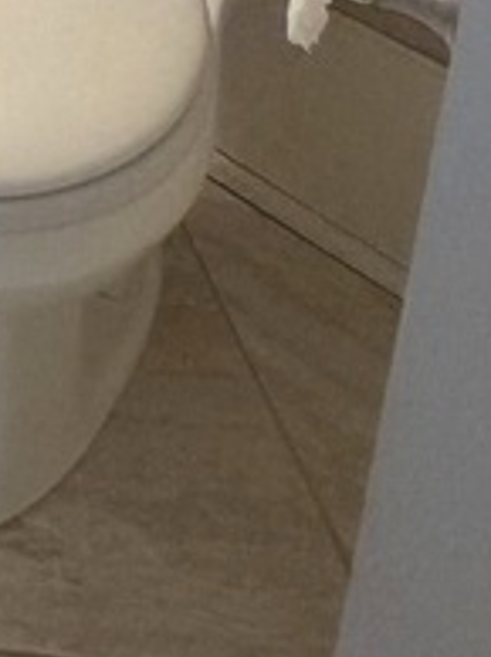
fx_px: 1478
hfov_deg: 14.1
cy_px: -786
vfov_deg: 16.3
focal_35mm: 78
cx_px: -626
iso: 250
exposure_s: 1/120
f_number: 2.2
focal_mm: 2.22
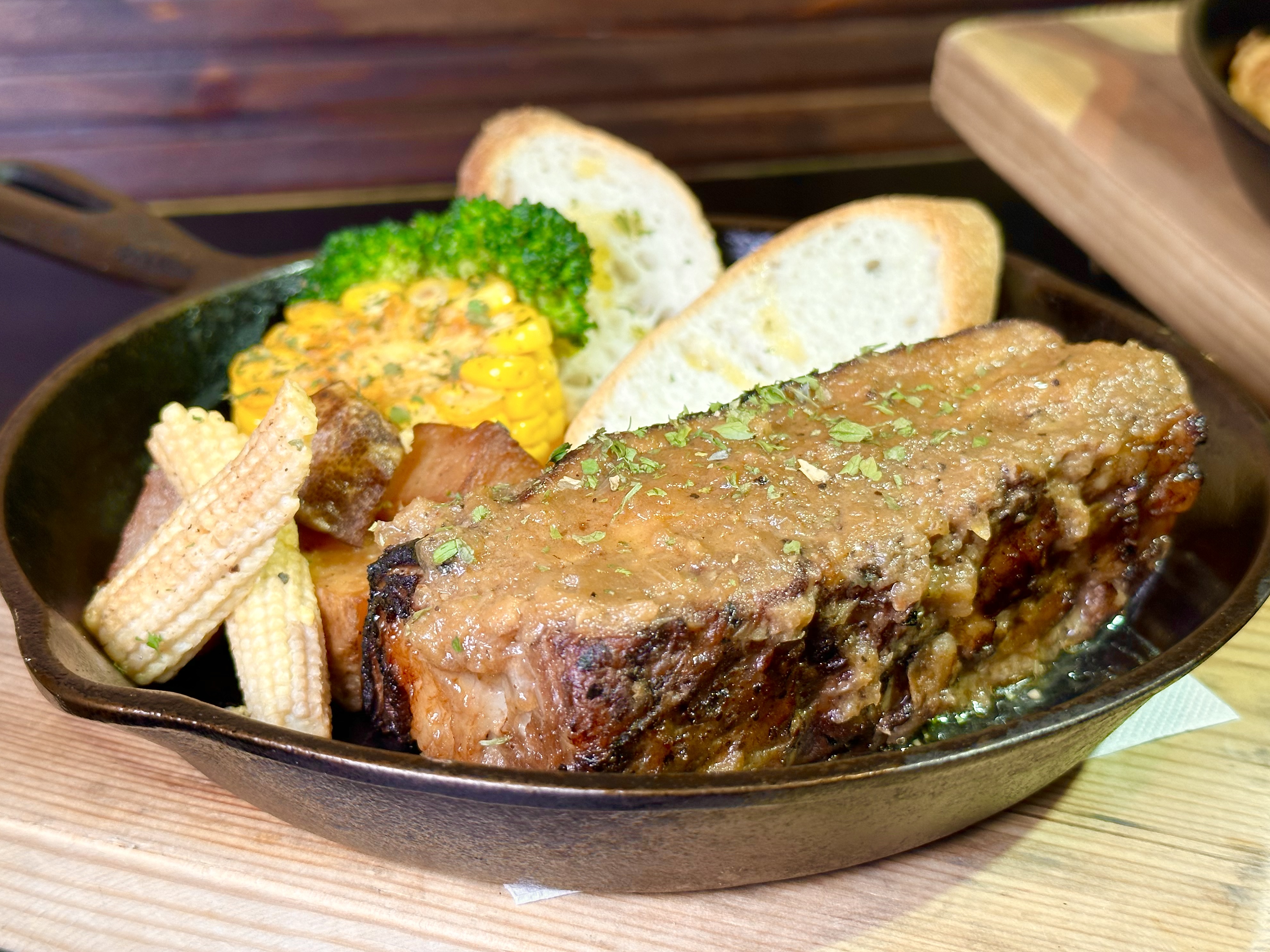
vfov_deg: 29.7
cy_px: 468
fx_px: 1798
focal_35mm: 49
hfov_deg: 38.9
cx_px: 632
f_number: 1.78
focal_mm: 6.86
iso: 100
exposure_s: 1/60
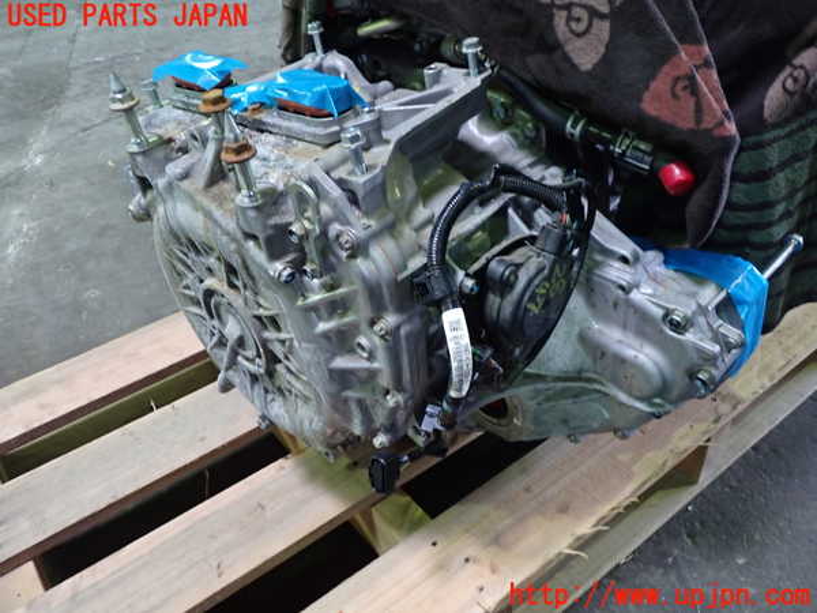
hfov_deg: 60.0
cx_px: 408
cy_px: 306
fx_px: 708
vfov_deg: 46.8
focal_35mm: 30
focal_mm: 5.4
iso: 400
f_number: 2.3
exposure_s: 1/30
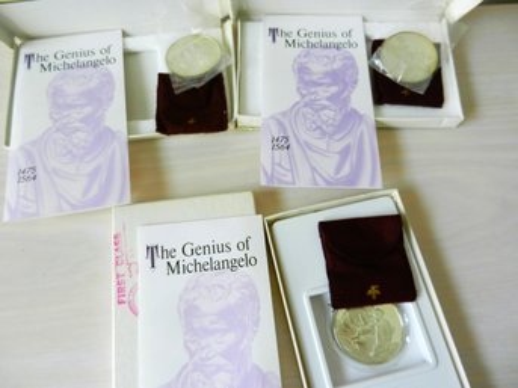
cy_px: 194
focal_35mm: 25
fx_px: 374
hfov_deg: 69.4
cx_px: 259
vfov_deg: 54.9
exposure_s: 1/80
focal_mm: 4.5
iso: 160
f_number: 3.5
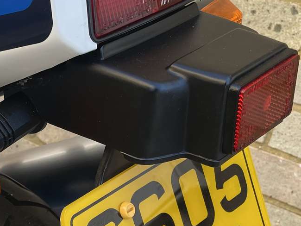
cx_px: -29
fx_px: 696
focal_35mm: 80
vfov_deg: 18.1
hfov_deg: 23.0
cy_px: 204
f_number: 1.6
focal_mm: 4.2
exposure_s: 1/166
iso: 32
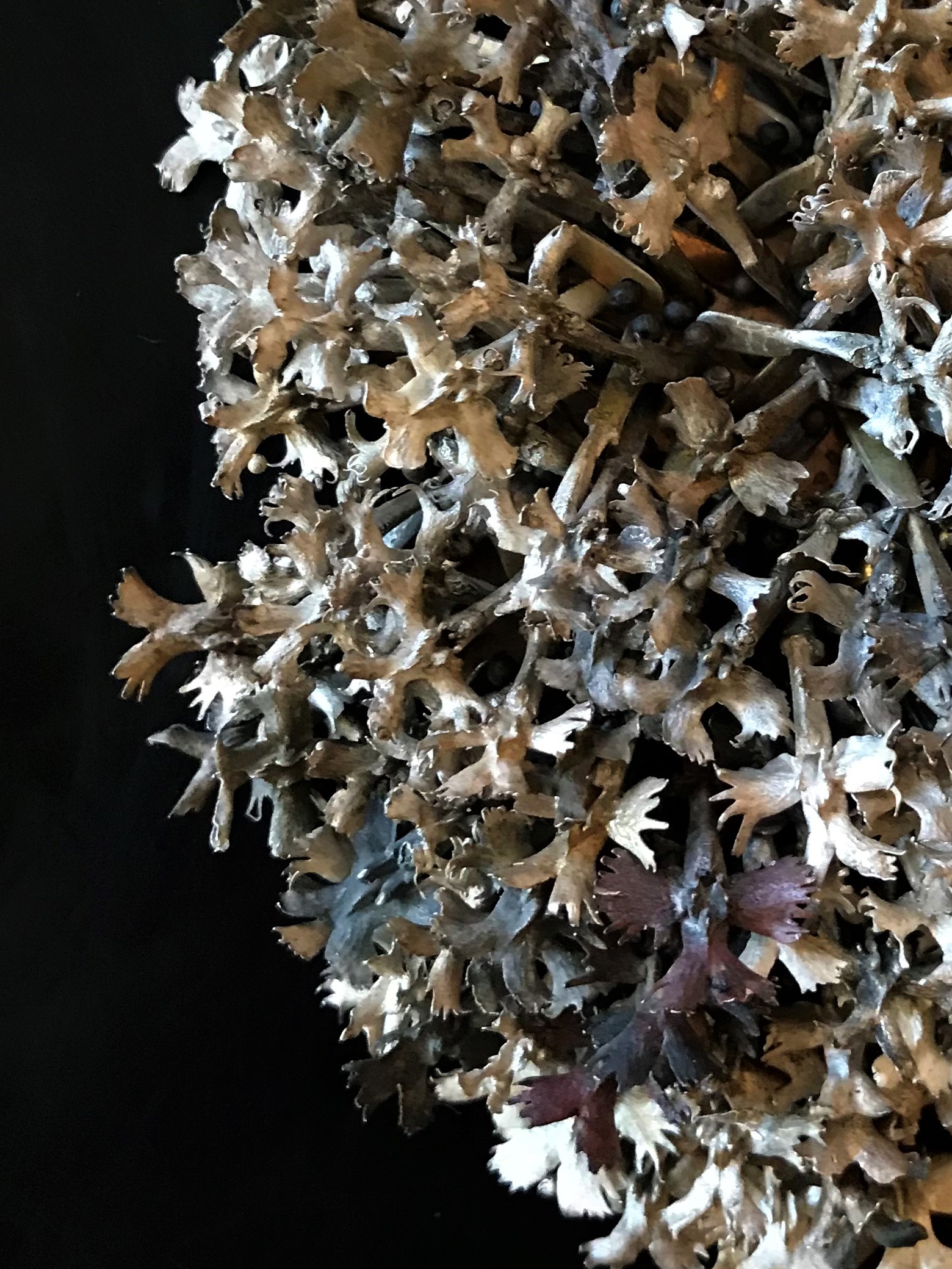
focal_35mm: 50
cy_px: 472
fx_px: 1833
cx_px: 793
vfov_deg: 37.9
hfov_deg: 28.3
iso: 80
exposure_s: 1/17
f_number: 1.8
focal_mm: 3.99
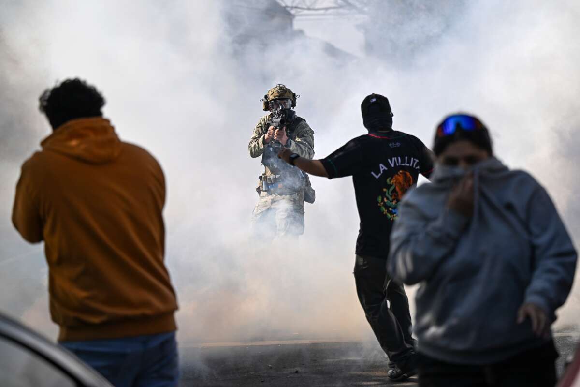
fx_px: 1482
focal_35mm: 92
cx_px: 290
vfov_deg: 14.9
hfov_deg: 22.1
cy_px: 194
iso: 100
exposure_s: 1/2500
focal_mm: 92
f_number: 2.8
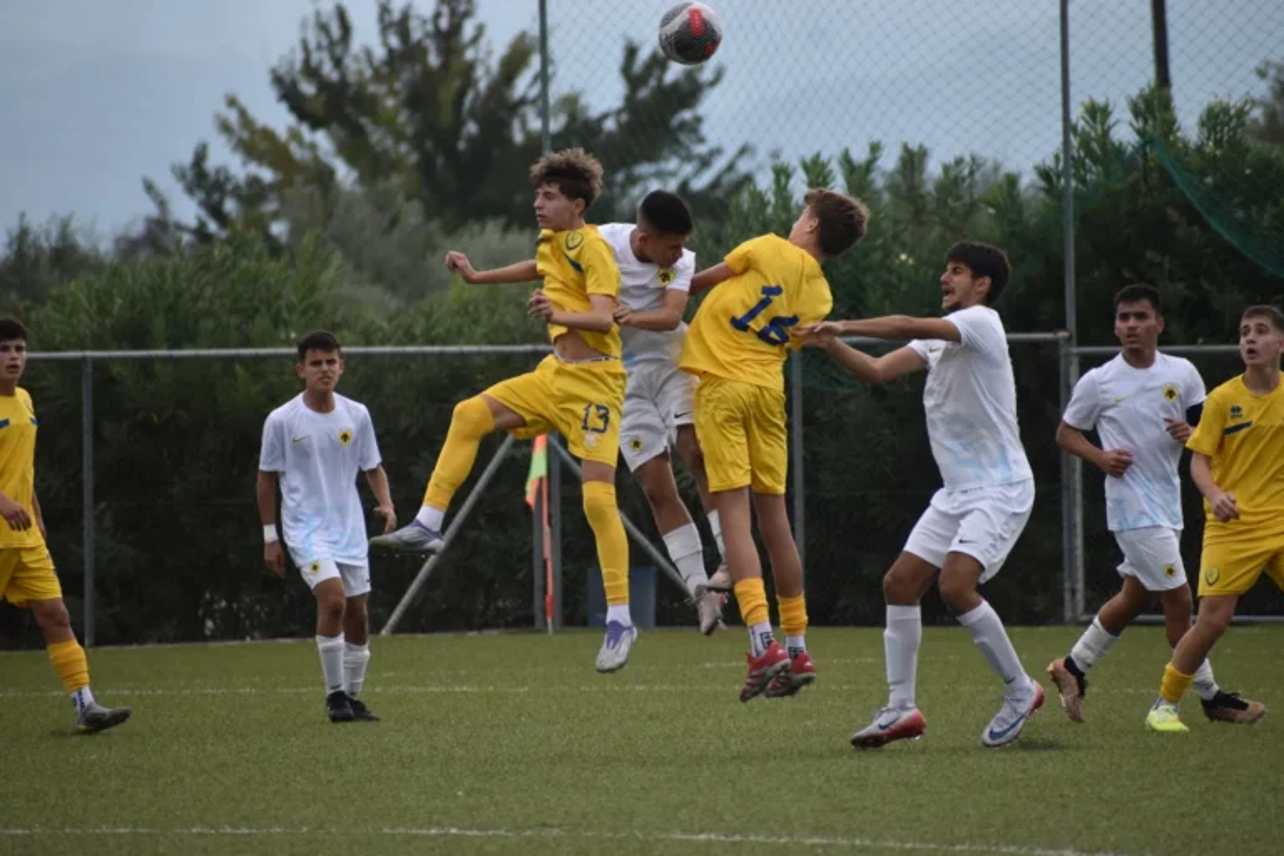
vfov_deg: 3.1
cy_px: 428
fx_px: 16049
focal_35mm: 450
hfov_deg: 4.6
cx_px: 642
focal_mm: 300
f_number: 6.3
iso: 400
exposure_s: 1/1000
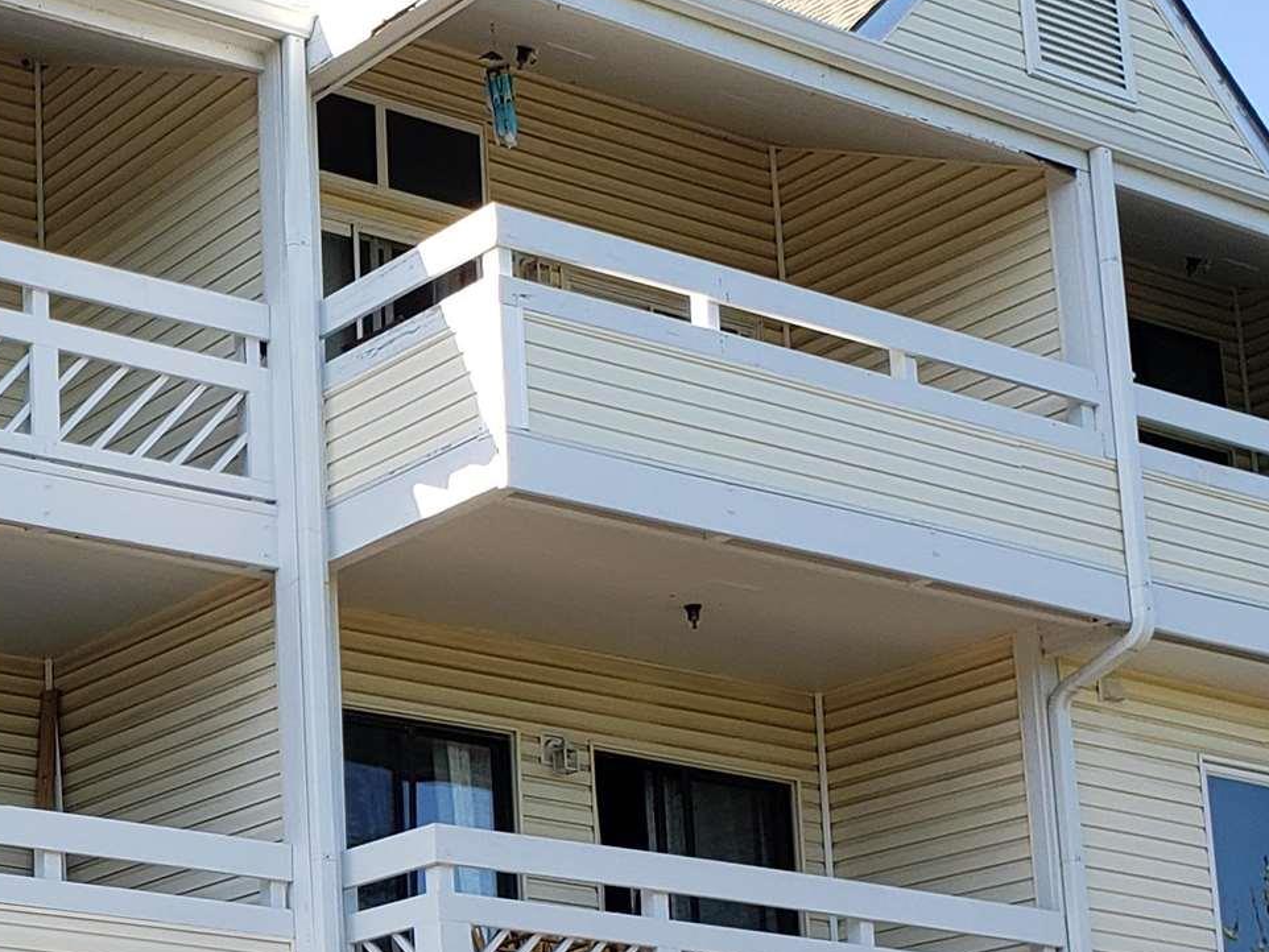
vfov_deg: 17.5
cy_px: 876
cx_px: -80
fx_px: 3043
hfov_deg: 22.4
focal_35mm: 83
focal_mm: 4.3
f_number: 2.4
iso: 50
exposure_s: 1/464
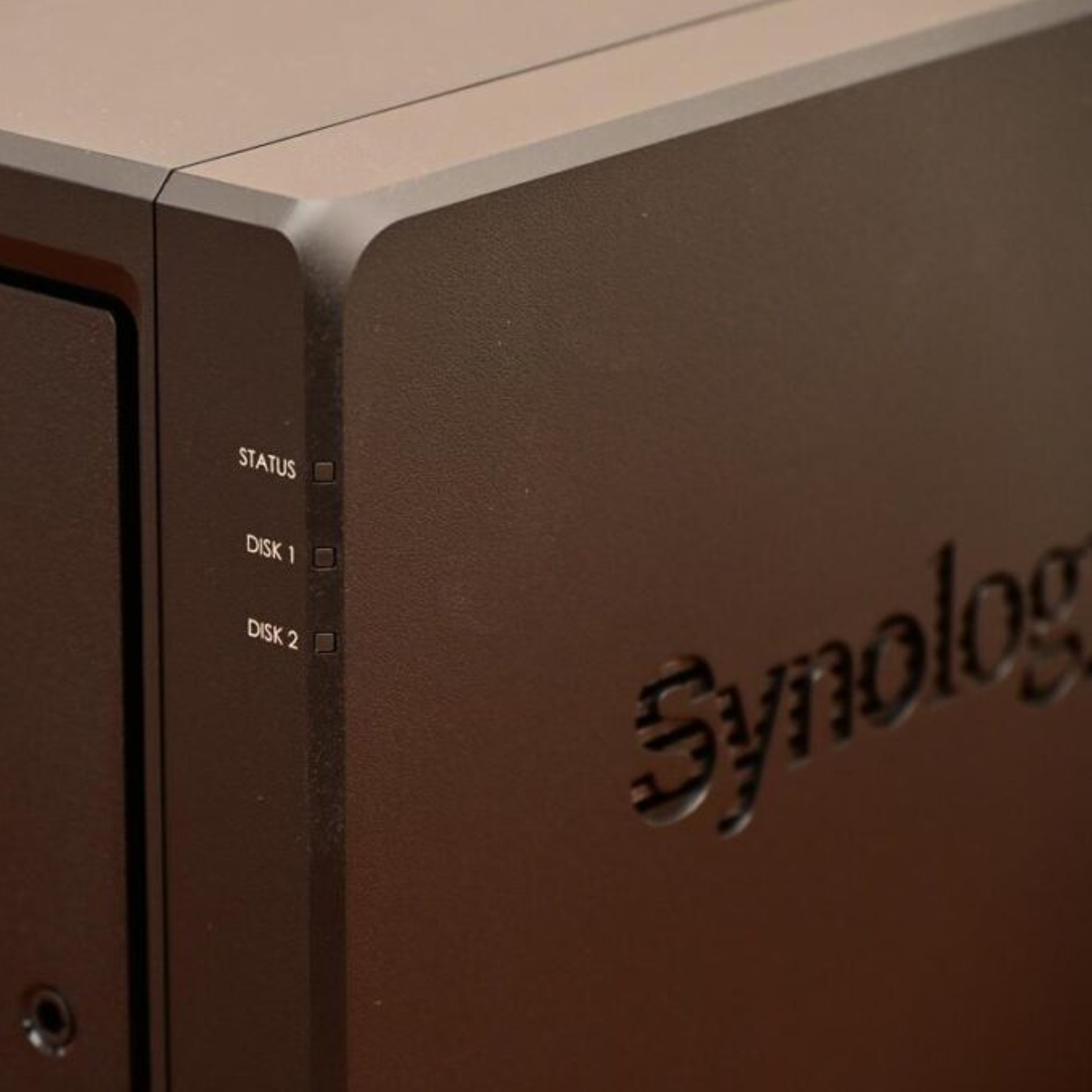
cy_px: 544
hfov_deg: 11.6
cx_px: 294
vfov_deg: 11.6
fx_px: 5354
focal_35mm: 150
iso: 800
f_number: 5.6
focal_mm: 78
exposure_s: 1/60
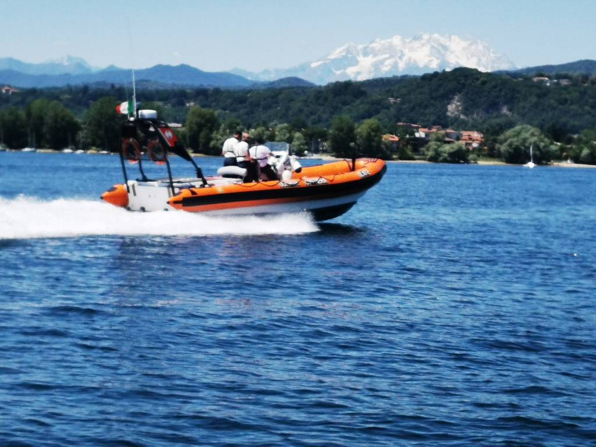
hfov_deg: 18.9
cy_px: 224
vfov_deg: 14.2
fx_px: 1791
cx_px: 298
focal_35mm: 104
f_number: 1.6
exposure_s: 1/3968
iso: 50
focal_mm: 5.56
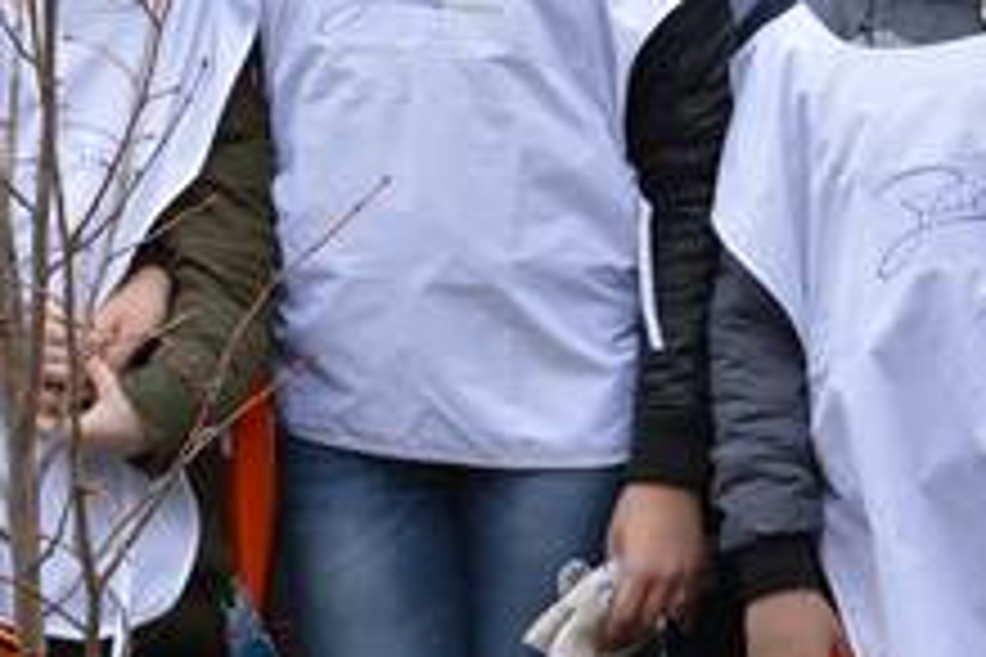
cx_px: 252
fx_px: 4651
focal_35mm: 170
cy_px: 184
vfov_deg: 8.1
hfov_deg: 12.1
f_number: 6.3
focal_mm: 31
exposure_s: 1/160
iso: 100
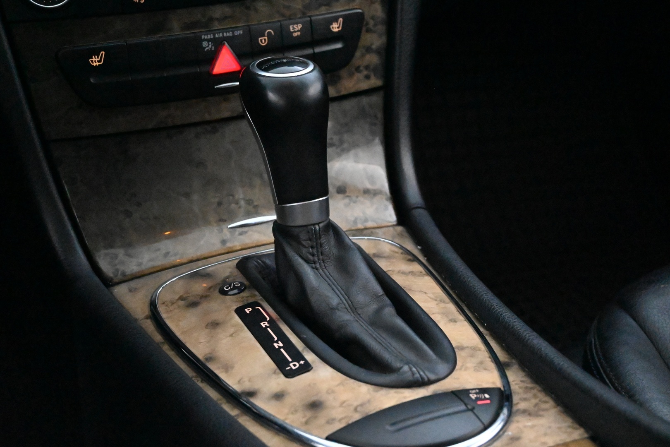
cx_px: 335
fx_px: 1144
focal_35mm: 62
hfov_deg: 32.6
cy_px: 224
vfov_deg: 22.1
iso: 22800
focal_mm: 41
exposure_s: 1/60
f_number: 5.6
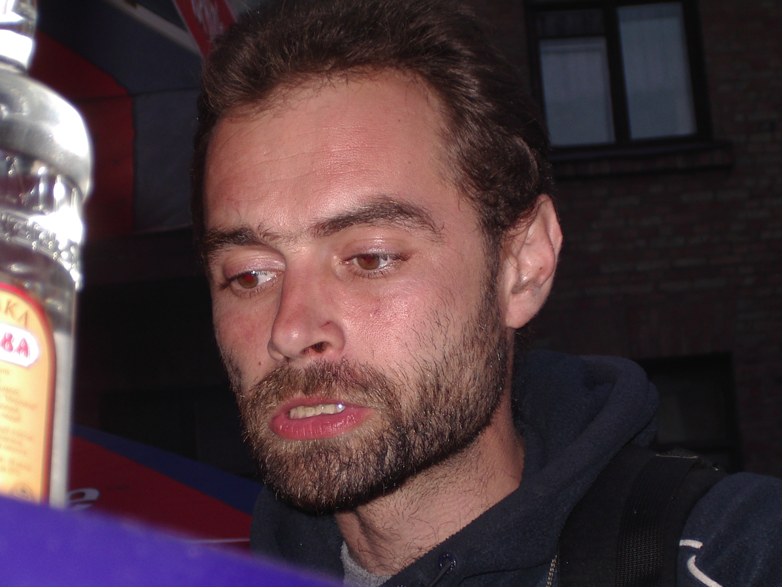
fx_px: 2575
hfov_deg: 17.3
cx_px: 391
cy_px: 294
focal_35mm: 114
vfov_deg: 13.0
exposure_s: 1/125
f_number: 5
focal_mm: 17.4
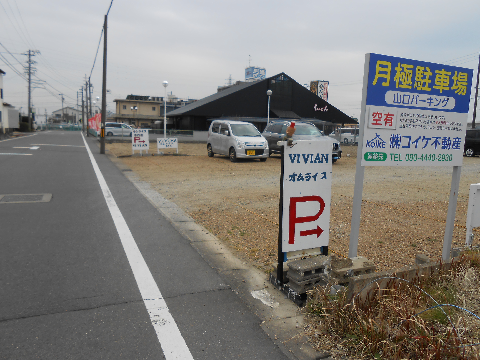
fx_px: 361
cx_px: 240
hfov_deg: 67.3
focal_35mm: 26
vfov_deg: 53.1
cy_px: 180
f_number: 3.5
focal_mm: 4.6
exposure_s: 1/500
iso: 80
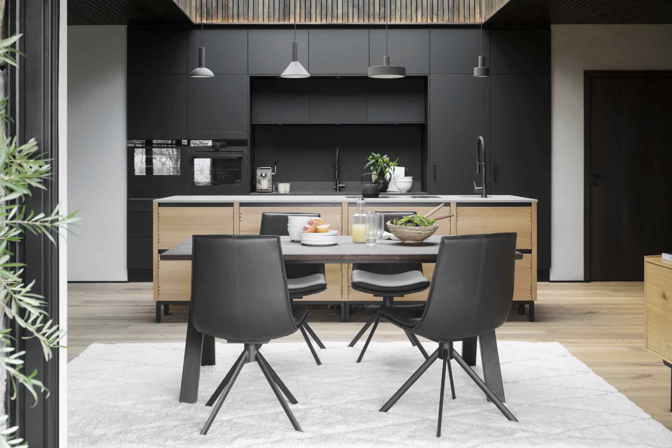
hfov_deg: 46.4
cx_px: 336
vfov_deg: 31.9
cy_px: 224
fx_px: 784
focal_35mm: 42
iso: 100
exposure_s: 1/2
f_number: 7.1
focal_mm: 42
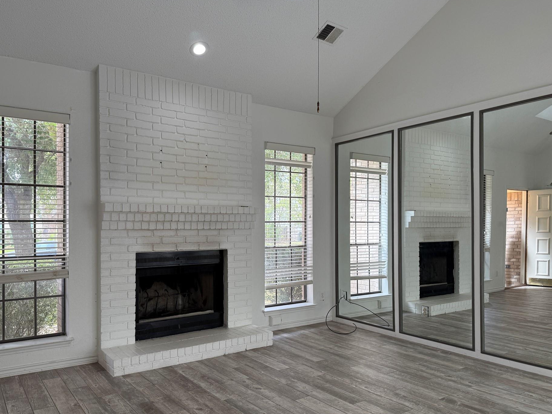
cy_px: 224
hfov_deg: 65.3
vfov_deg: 51.3
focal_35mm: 27
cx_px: 262
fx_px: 431
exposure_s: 1/137
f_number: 1.78
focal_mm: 6.76
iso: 100
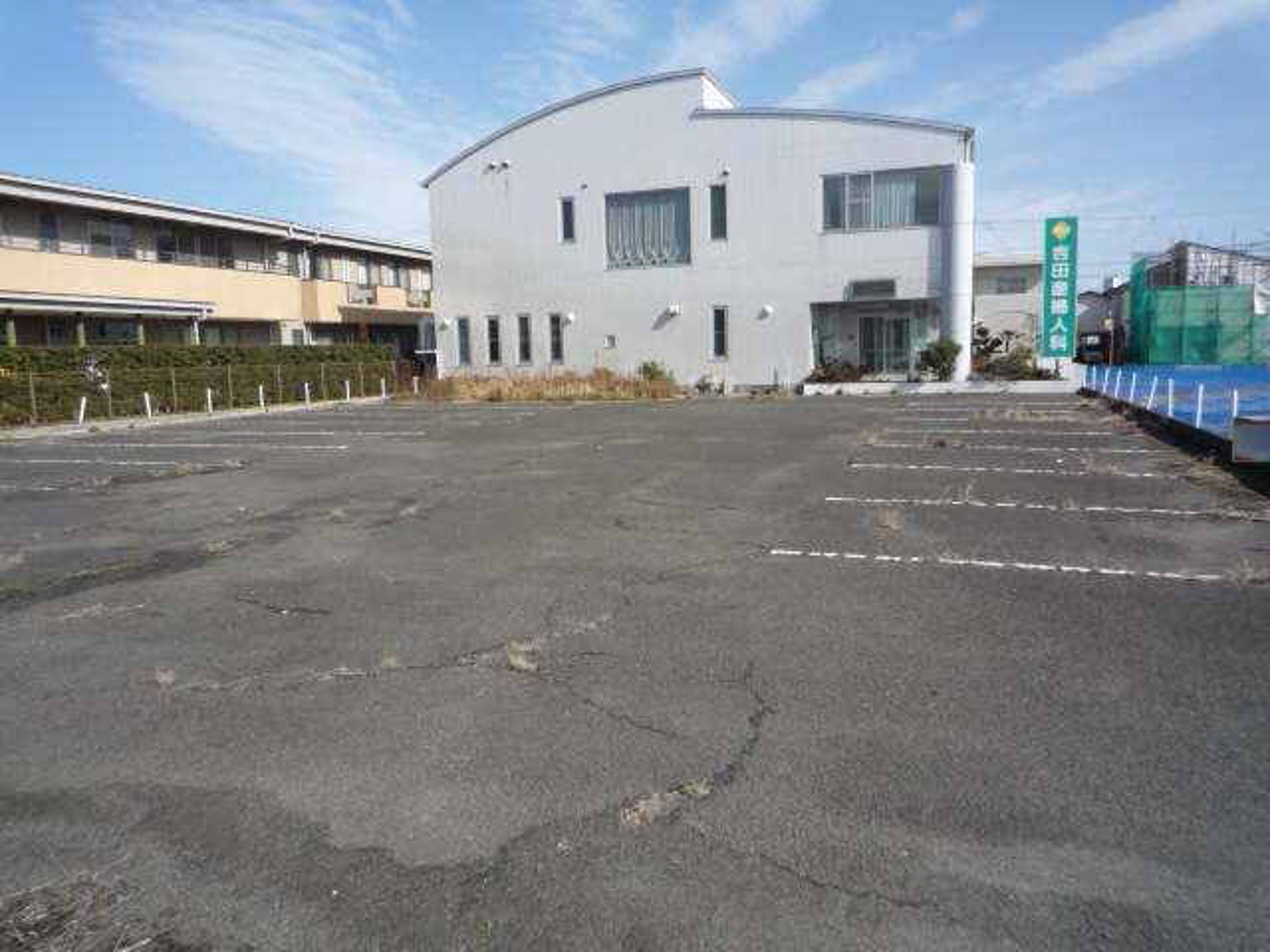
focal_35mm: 25
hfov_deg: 69.4
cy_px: 476
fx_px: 917
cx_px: 635
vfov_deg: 54.9
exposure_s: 1/800
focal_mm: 4.4
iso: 100
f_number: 5
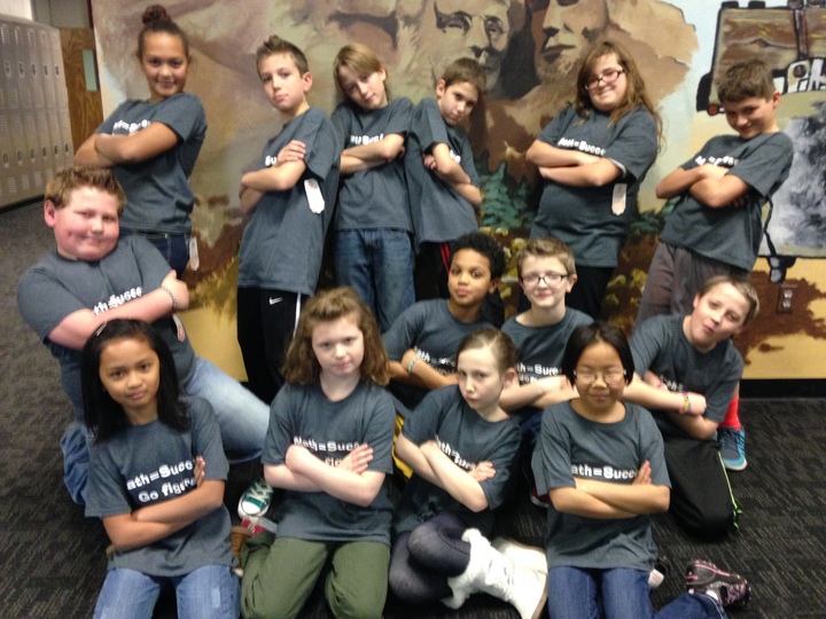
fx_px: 787
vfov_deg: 42.9
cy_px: 310
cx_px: 413
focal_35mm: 33
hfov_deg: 55.4
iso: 400
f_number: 2.4
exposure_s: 1/15
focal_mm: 4.12
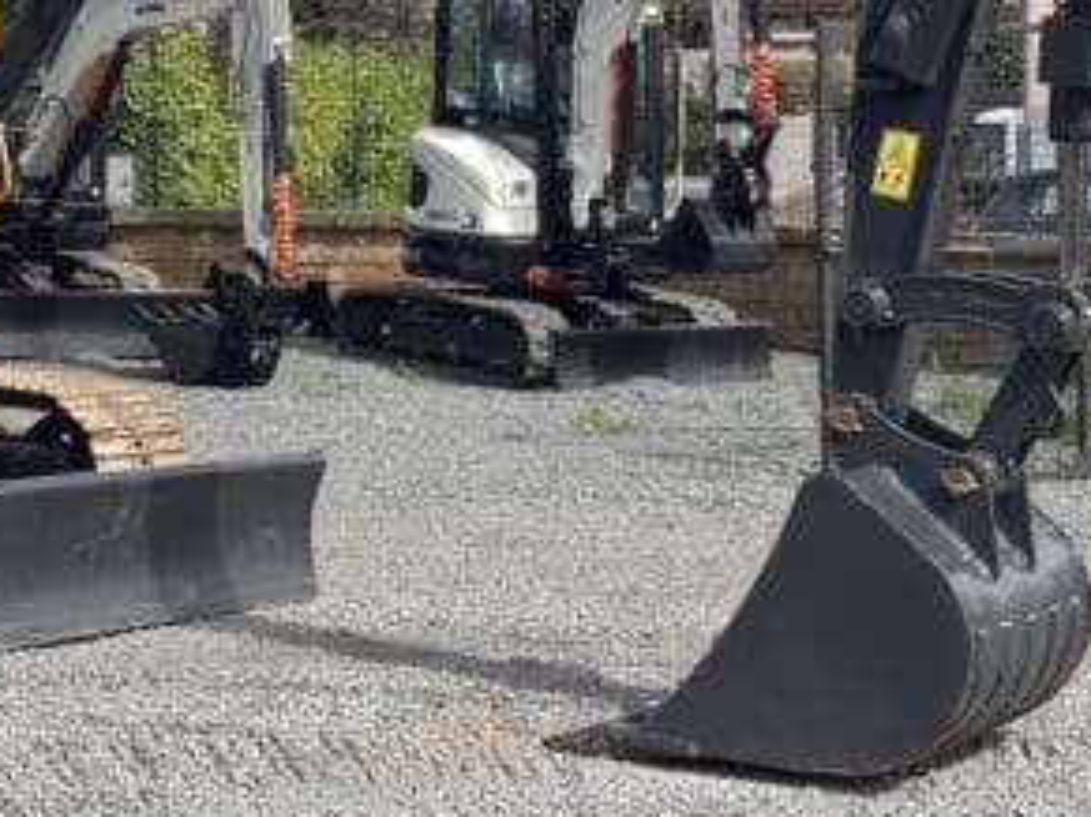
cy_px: 154
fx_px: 3119
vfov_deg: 14.8
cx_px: 109
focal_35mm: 99
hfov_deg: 19.5
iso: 64
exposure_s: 1/3367
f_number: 1.78
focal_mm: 6.86
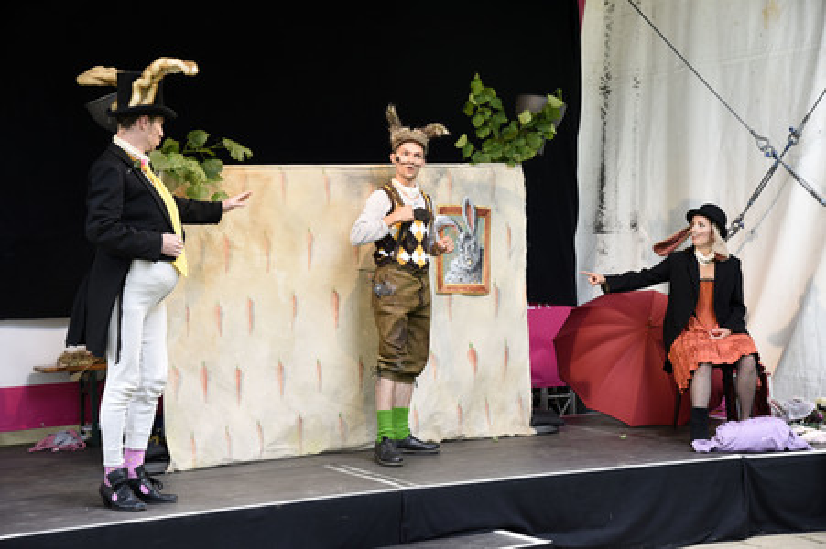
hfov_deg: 28.9
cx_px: 413
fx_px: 1605
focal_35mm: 70
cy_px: 274
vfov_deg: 19.4
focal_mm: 70
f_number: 6.3
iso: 1250
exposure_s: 1/100
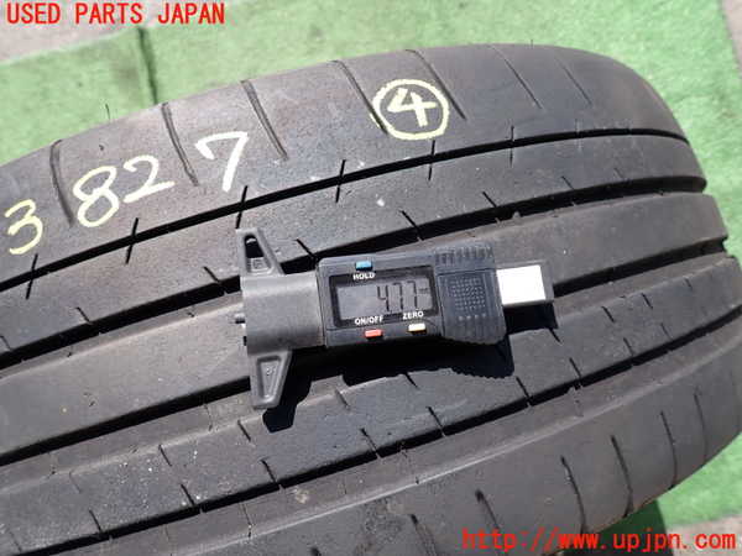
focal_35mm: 25
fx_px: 536
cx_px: 371
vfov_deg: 54.9
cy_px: 278
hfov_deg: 69.4
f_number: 2.8
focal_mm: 4.5
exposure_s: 1/500
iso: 100
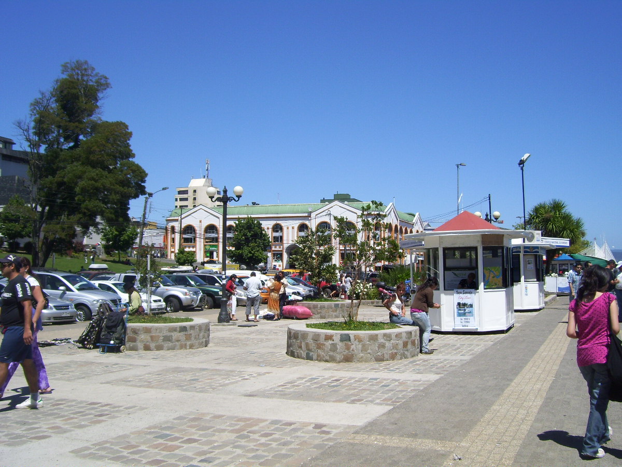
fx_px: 647
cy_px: 234
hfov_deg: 51.4
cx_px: 311
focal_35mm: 36
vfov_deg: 39.7
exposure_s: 1/800
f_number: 4.8
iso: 80
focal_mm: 6
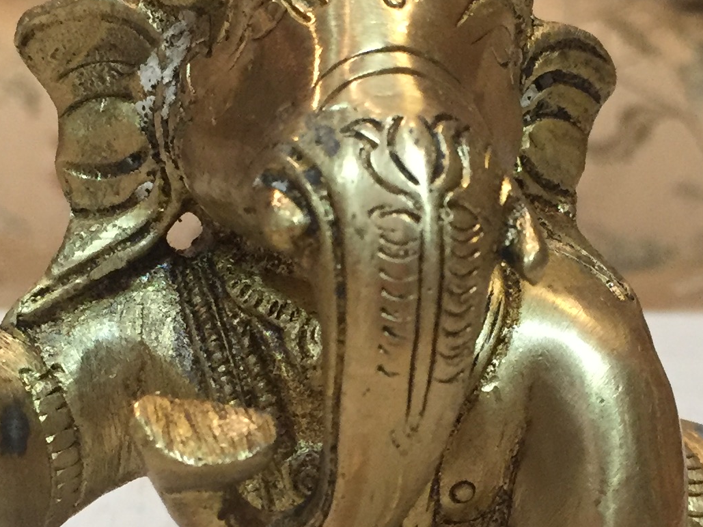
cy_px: 418
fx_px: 1869
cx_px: 428
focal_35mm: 92
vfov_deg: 16.0
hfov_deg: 21.3
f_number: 2.2
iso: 250
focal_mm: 4.15
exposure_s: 1/33
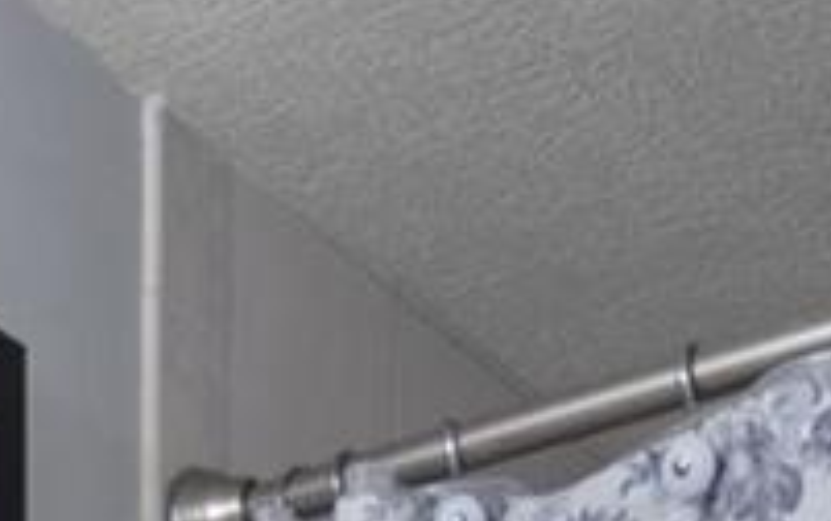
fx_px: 3672
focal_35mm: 162
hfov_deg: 12.3
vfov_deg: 6.4
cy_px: 2171
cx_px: -393
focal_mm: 20
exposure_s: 1/2.5
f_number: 8
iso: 400
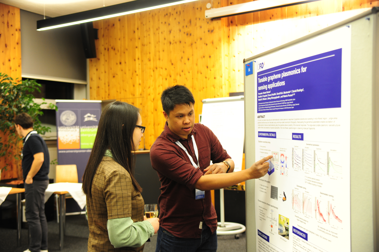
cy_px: 126
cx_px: 190
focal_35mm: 45
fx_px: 473
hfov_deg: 43.6
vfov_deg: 29.8
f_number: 4
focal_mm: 45
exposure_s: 1/25
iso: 1000
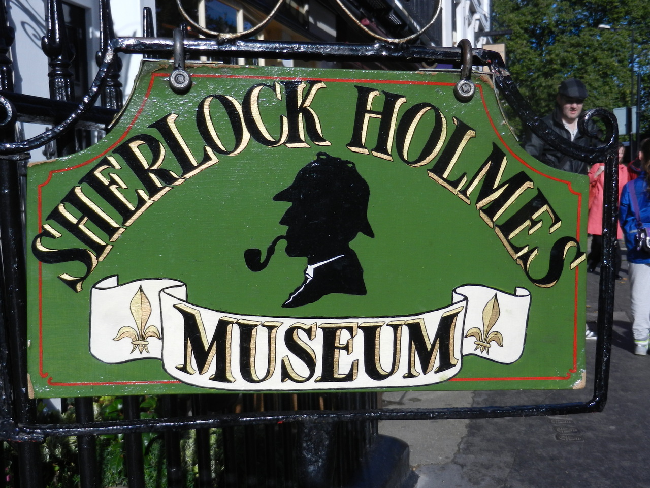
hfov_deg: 49.0
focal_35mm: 38
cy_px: 244
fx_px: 714
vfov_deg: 37.7
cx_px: 325
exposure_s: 1/2000
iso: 160
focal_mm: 6.9
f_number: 4
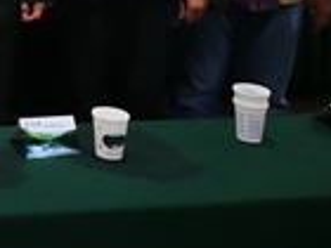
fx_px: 1109
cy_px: -243
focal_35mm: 116
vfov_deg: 11.5
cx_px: -355
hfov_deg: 14.0
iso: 640
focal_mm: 3.95
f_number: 1.6
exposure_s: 1/100
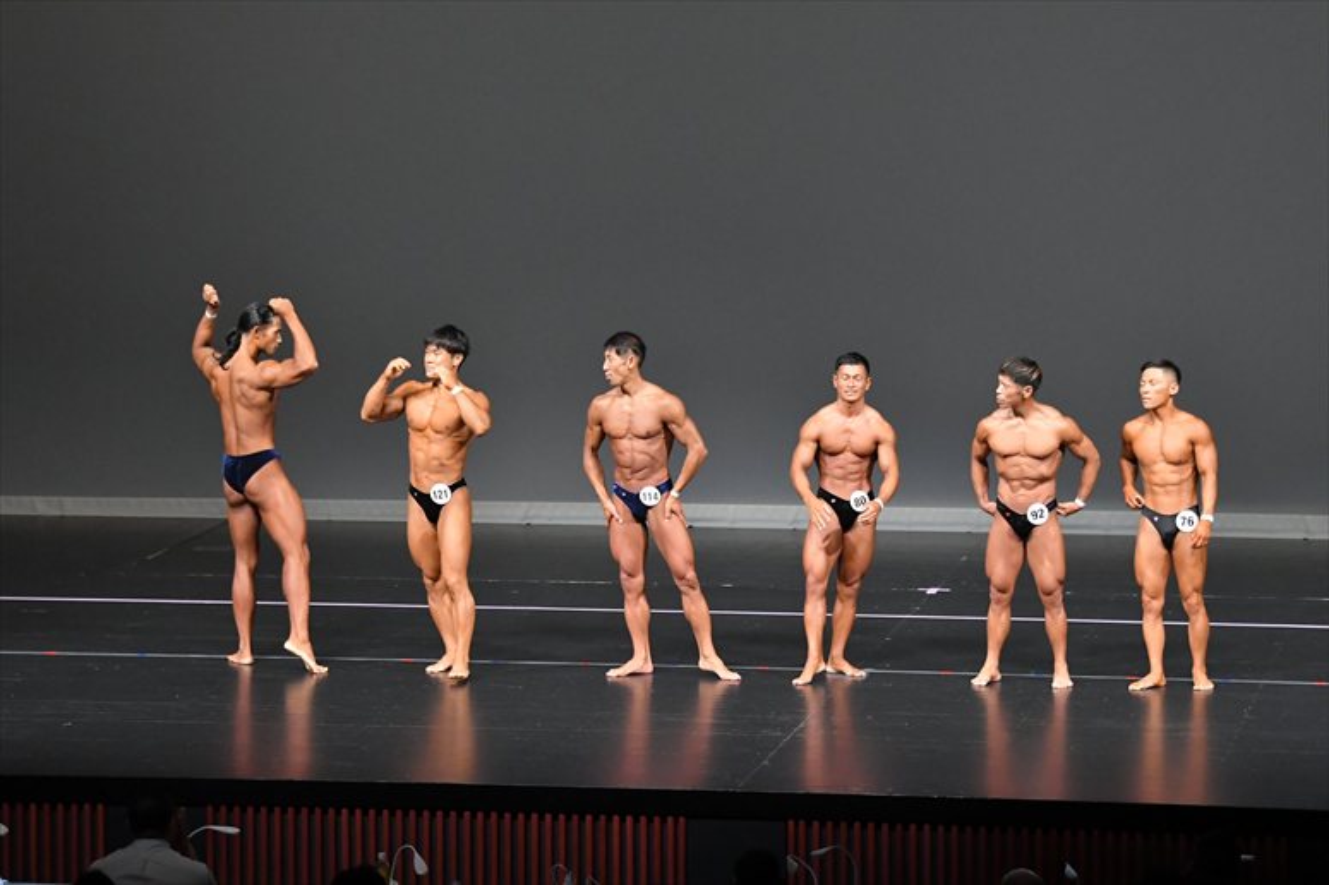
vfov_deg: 8.7
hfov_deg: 13.1
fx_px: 5793
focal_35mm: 157
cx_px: 664
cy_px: 442
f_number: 5.6
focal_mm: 105
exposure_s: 1/400
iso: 5000
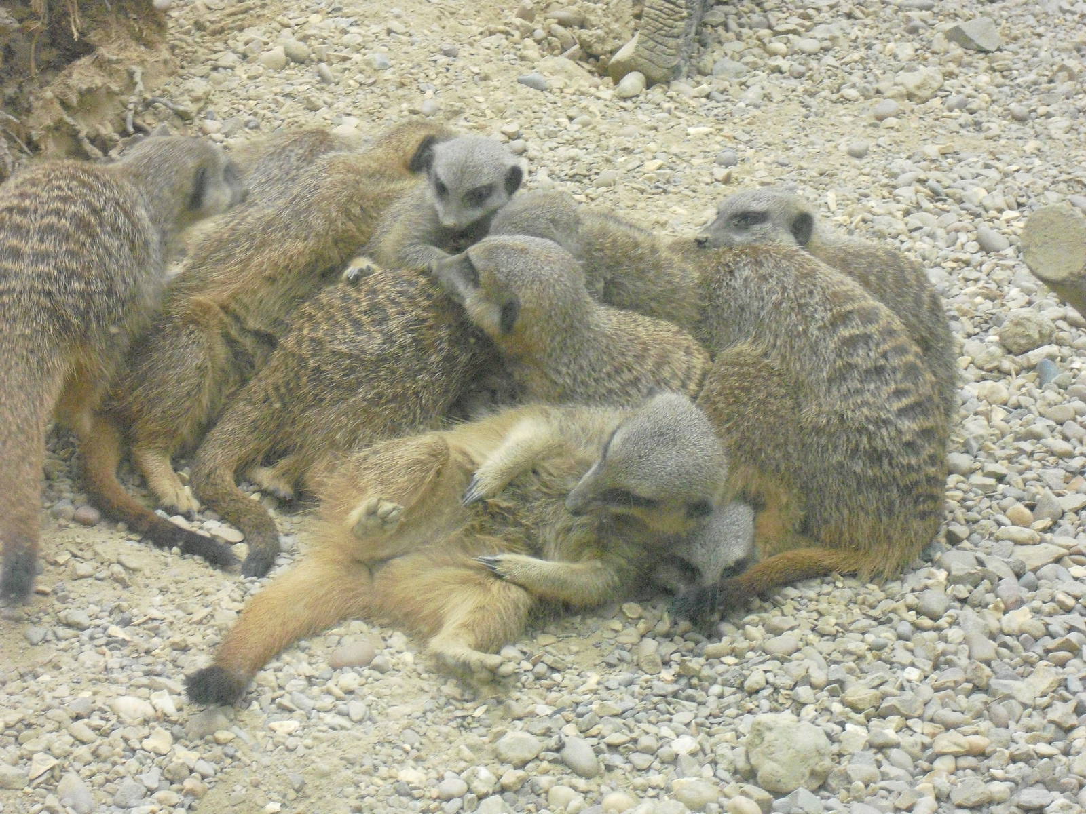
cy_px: 407
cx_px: 543
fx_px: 3357
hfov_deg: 18.4
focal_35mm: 107
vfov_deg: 13.8
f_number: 5.6
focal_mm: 18.9
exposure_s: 1/100
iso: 800
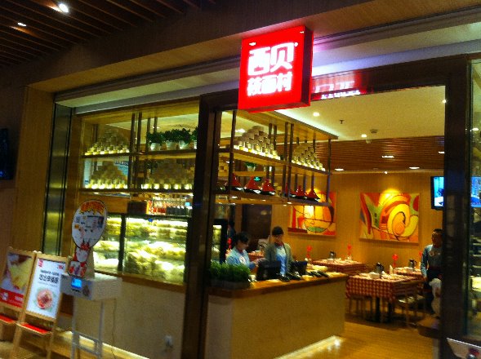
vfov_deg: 40.6
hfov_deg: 52.7
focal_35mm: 35
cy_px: 180
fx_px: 486
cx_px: 240
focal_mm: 3.85
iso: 125
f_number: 2.8
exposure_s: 1/15
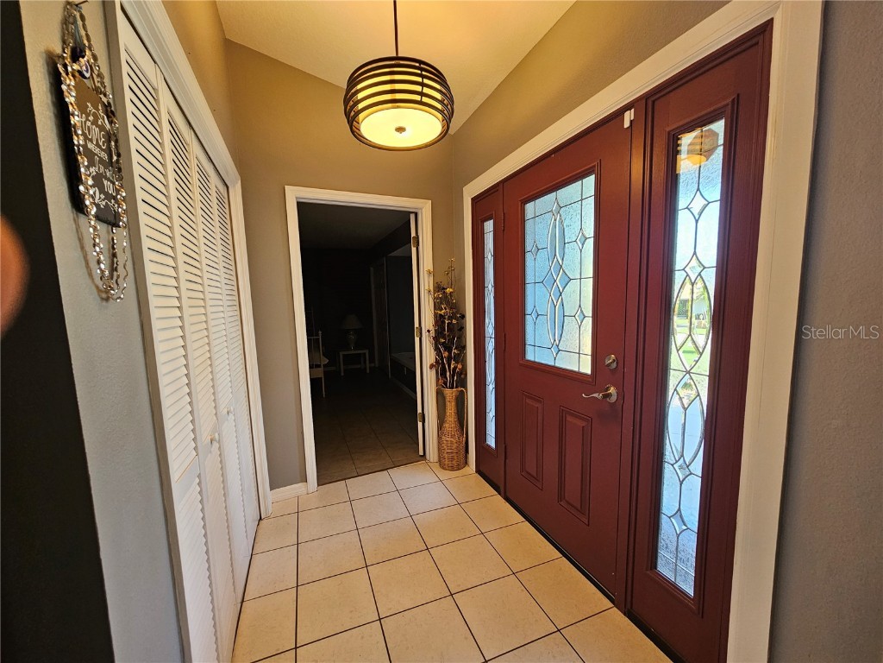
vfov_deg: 89.9
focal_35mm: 13
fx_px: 332
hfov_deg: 106.2
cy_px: 332
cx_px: 442
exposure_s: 1/77.4
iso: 160
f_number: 2.2
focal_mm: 2.2
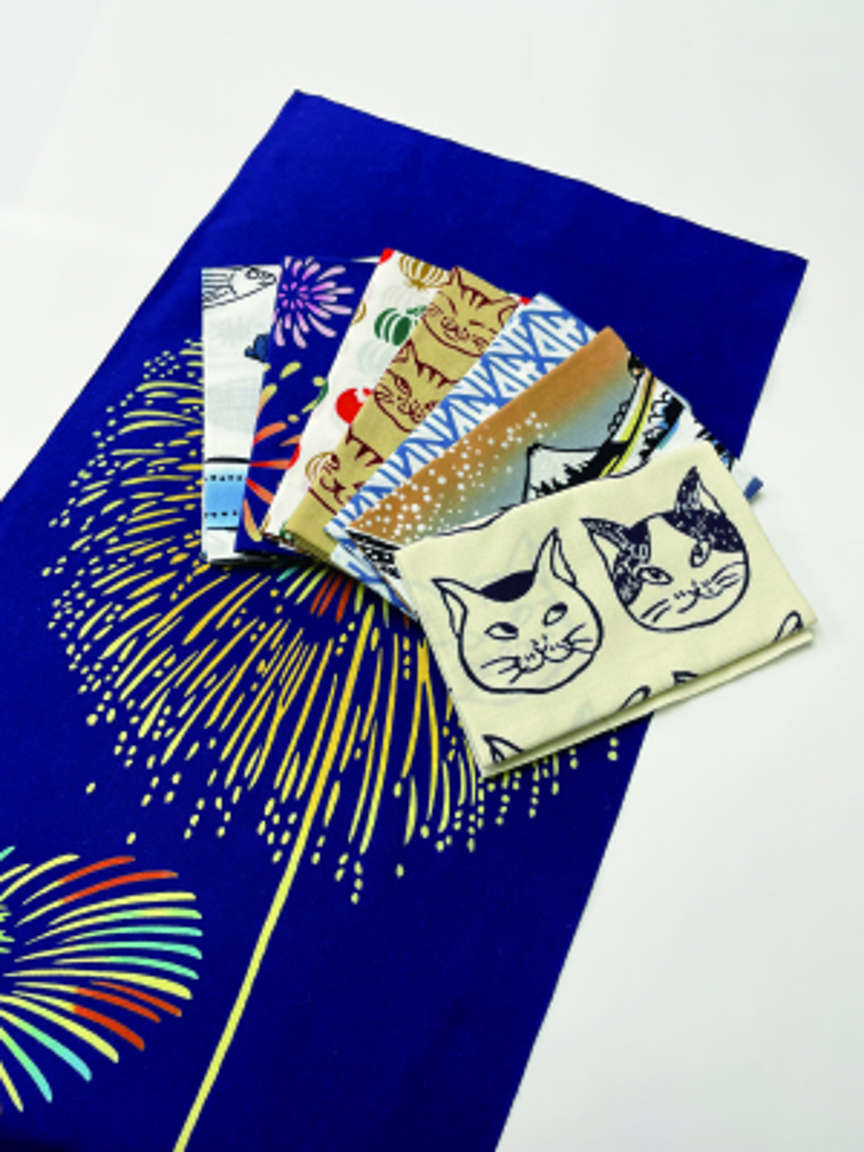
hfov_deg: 53.1
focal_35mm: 26
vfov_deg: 67.3
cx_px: 432
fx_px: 865
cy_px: 576
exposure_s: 1/100
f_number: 1.6
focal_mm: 4.2
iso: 64
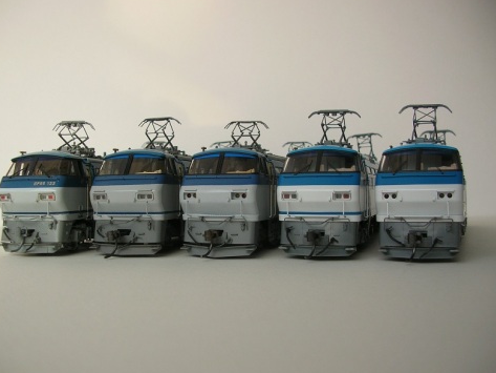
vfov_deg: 38.7
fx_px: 530
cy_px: 188
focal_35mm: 37
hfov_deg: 50.1
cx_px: 238
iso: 50
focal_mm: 5.8
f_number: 2.8
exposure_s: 1/136
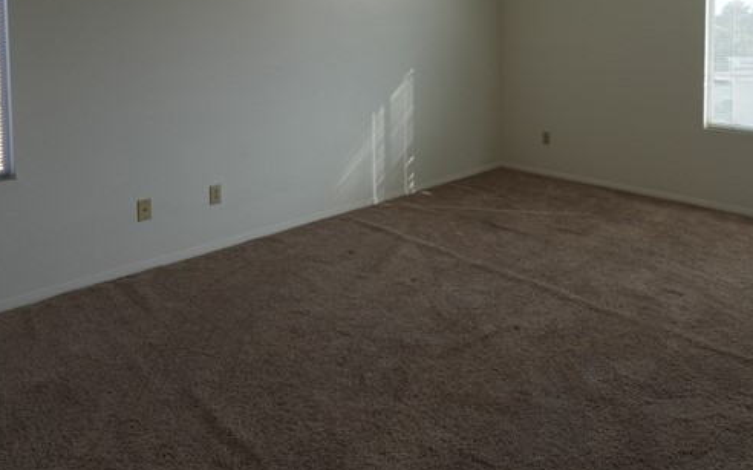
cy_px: 54
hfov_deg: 67.9
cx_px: 445
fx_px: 554
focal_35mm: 27
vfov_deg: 42.5
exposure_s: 1/125
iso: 400
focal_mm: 12
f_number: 8
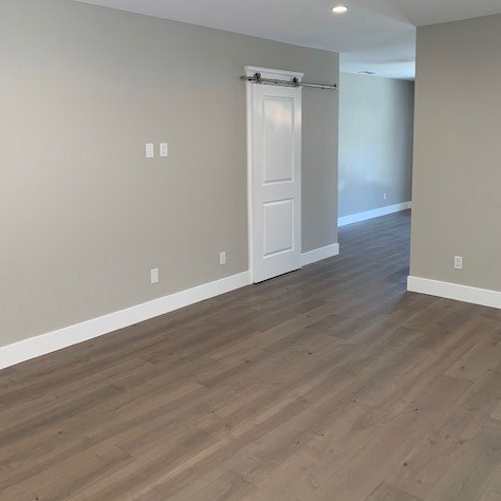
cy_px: 202
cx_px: 249
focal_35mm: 31
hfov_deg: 52.5
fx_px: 508
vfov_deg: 52.2
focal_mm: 4.25
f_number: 1.8
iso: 50
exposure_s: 1/60
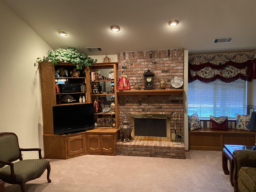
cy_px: 96
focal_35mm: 26
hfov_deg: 67.3
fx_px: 192
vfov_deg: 53.1
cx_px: 128
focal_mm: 4.25
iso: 500
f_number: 1.8
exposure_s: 1/40
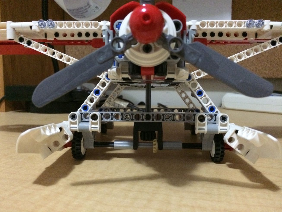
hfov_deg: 61.7
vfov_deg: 48.2
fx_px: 236
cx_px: 141
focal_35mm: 29
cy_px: 106
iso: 500
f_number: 2.2
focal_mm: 4.15
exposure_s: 1/15
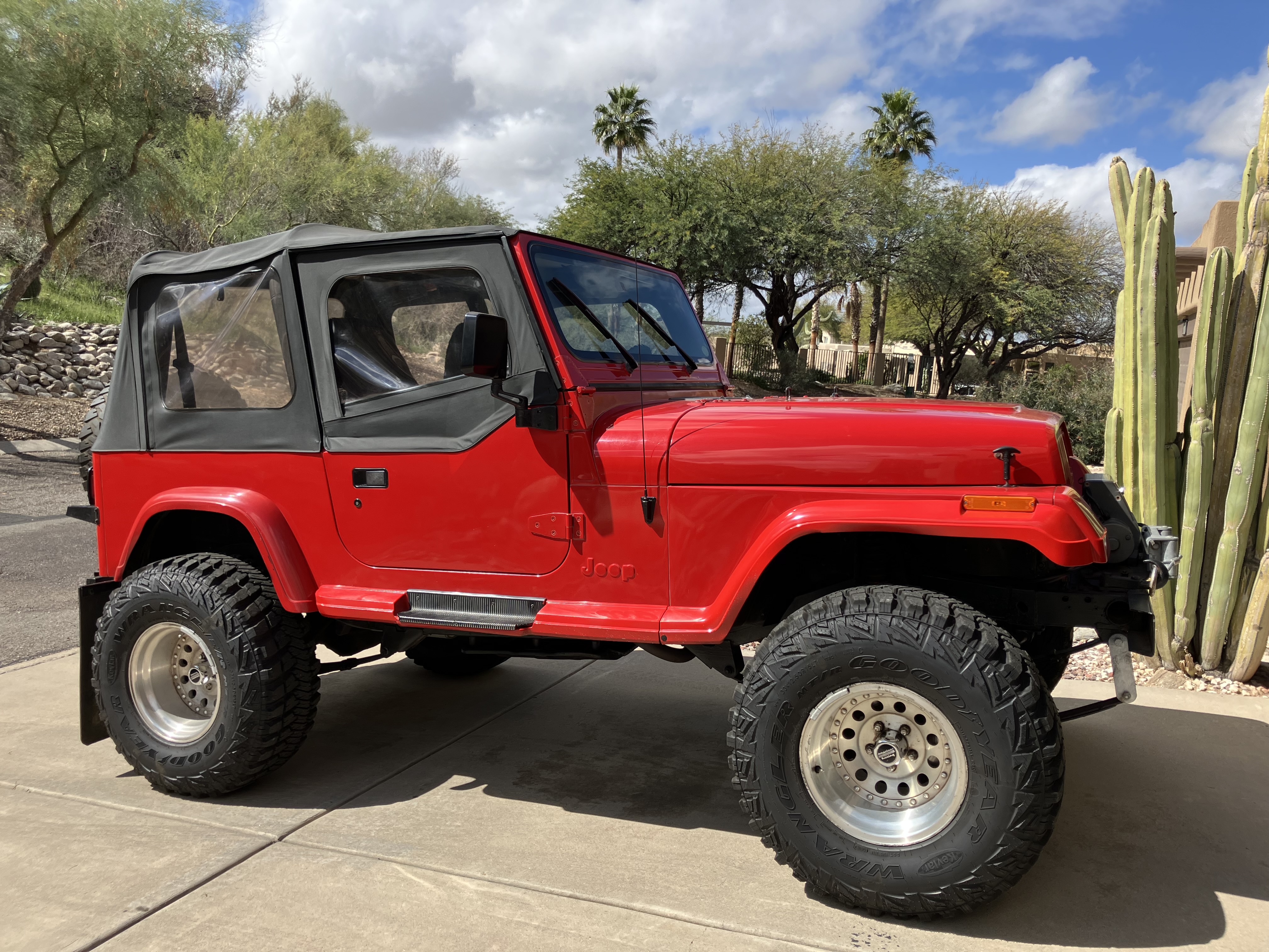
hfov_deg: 63.4
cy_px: 476
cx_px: 634
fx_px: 1026
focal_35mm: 28
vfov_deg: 49.7
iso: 32
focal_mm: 3.99
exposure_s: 1/1185
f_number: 1.8
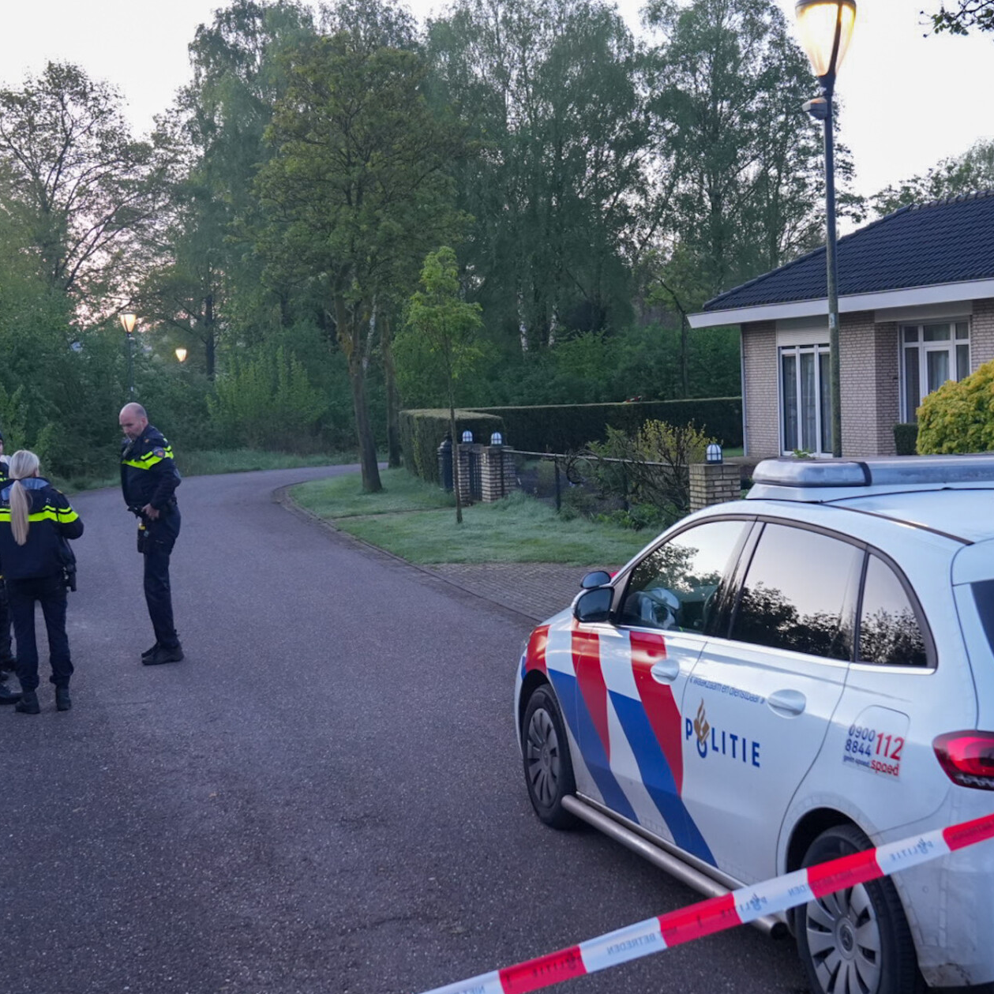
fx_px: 1559
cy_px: 499
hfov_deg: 35.2
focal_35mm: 48
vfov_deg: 35.4
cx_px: 591
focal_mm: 25
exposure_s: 1/60
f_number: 4.5
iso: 1600
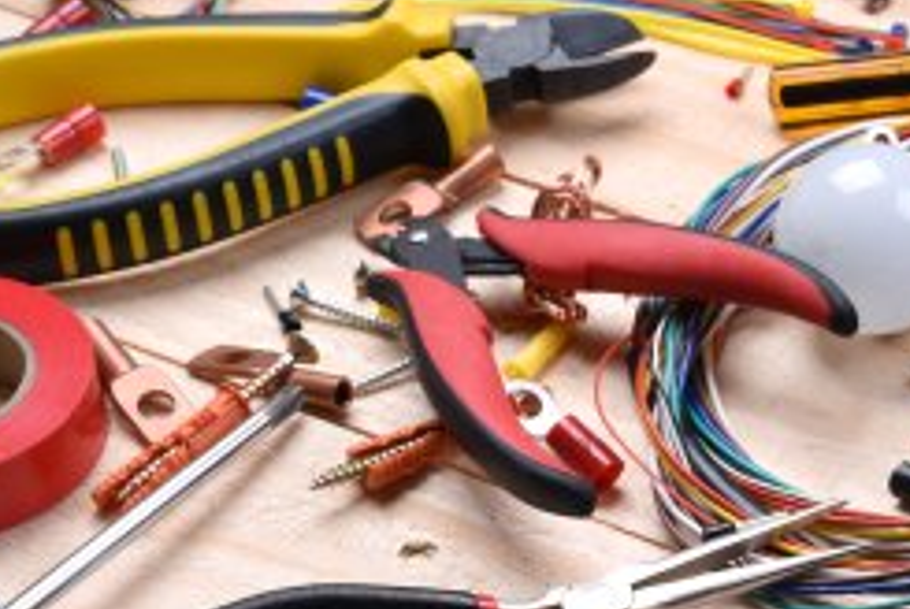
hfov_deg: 16.0
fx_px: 3163
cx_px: 969
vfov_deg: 10.9
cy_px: 629
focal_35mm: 125
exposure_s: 1/60
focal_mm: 50
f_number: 16
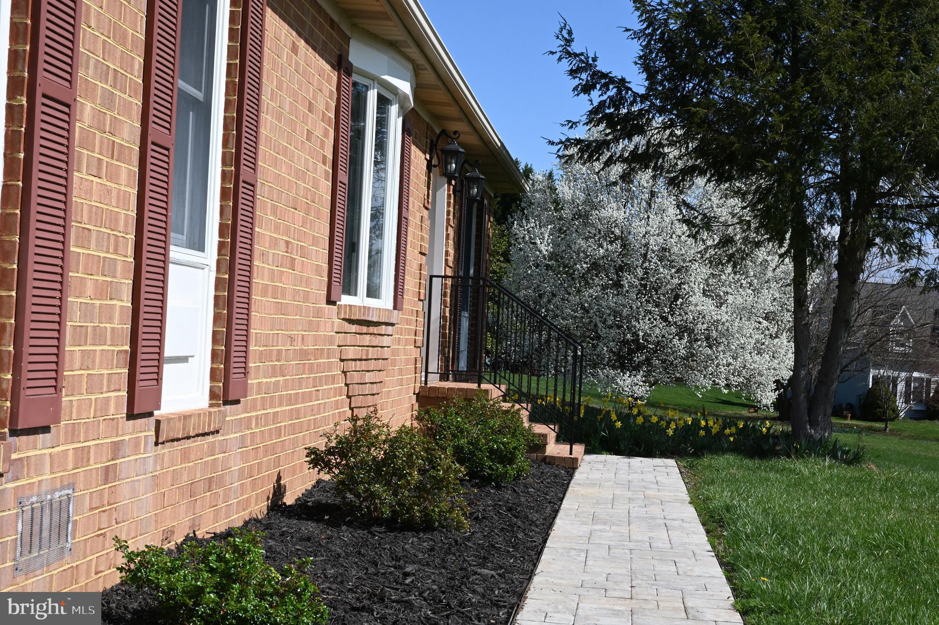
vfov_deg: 23.3
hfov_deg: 34.5
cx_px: 470
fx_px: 1512
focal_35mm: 58
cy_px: 312
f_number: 22
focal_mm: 58
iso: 2000
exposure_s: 1/800
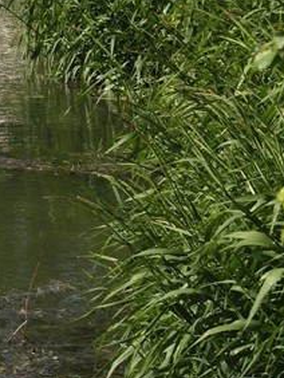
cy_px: -328
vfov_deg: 5.7
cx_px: -670
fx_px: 3692
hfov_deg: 4.2
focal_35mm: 338
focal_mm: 62
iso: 200
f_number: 14
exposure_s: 1/250
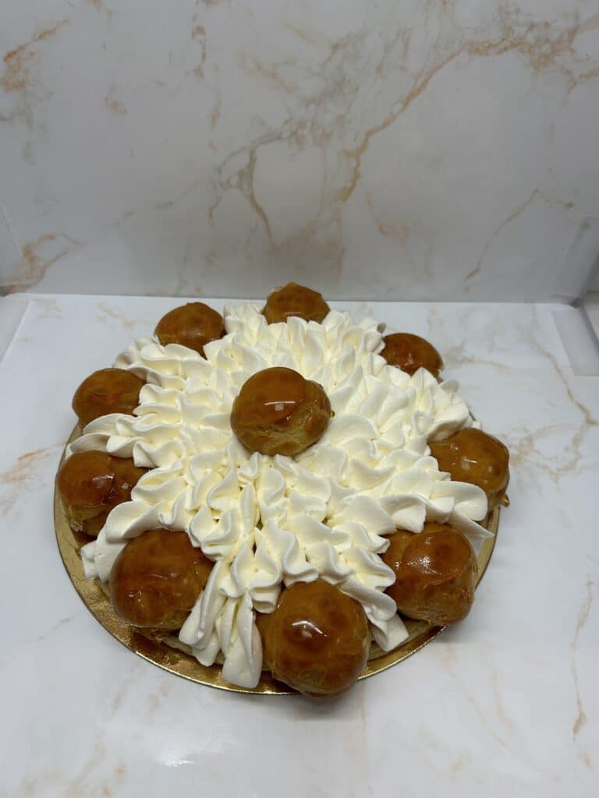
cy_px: 399
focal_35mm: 26
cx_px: 300
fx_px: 600
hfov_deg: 53.1
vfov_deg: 67.3
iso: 40
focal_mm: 5.7
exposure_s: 1/165
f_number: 1.5
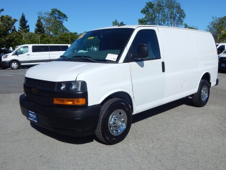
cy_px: 87
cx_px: 113
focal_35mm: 33
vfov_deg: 42.9
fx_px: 215
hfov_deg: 55.4
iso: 125
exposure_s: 1/1250
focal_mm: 5.6
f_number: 6.5
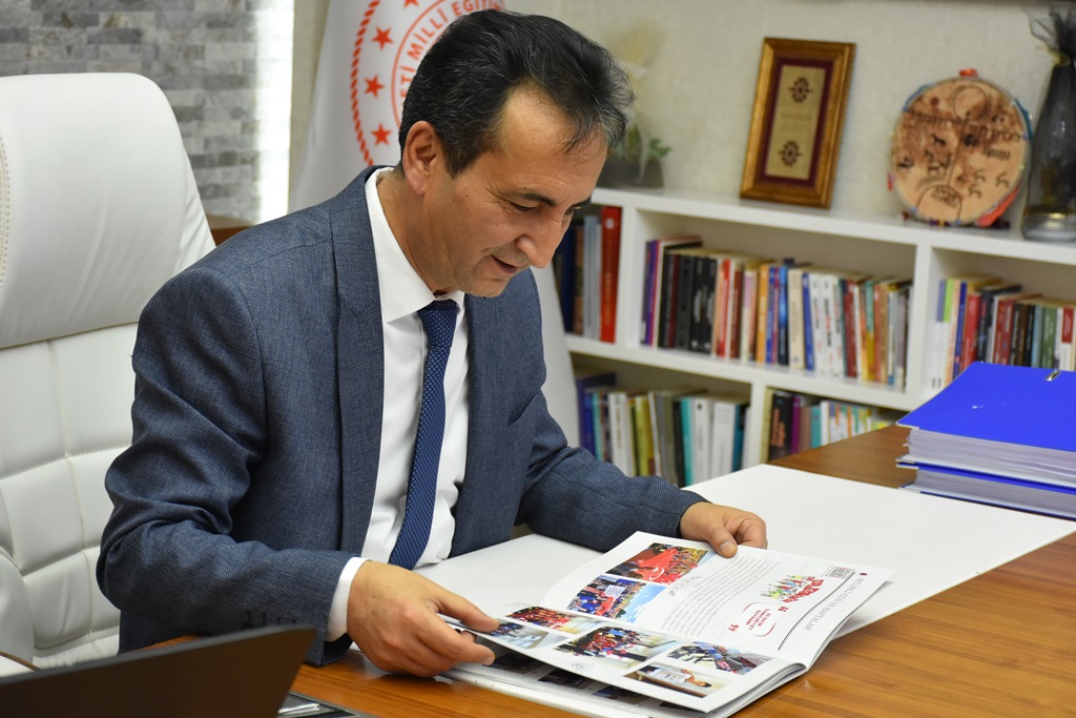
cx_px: 538
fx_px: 2242
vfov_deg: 18.2
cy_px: 359
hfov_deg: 27.0
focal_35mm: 75
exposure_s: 1/60
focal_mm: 50
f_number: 4.8
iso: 1400
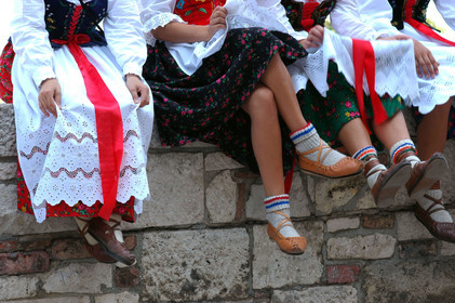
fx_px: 1610
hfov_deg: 16.1
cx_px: 228
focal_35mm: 128
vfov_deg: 10.7
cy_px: 152
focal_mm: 85
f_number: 6.3
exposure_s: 1/160
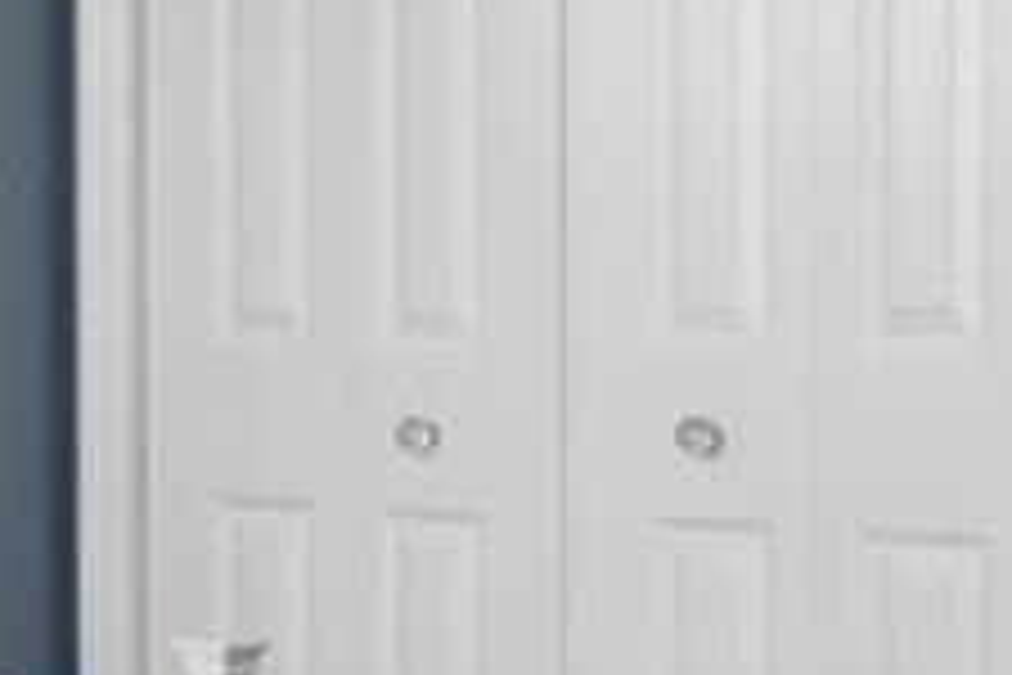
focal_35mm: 128
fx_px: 3598
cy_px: 324
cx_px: -549
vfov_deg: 10.7
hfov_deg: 14.8
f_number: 8
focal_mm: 12
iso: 250
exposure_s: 1.5
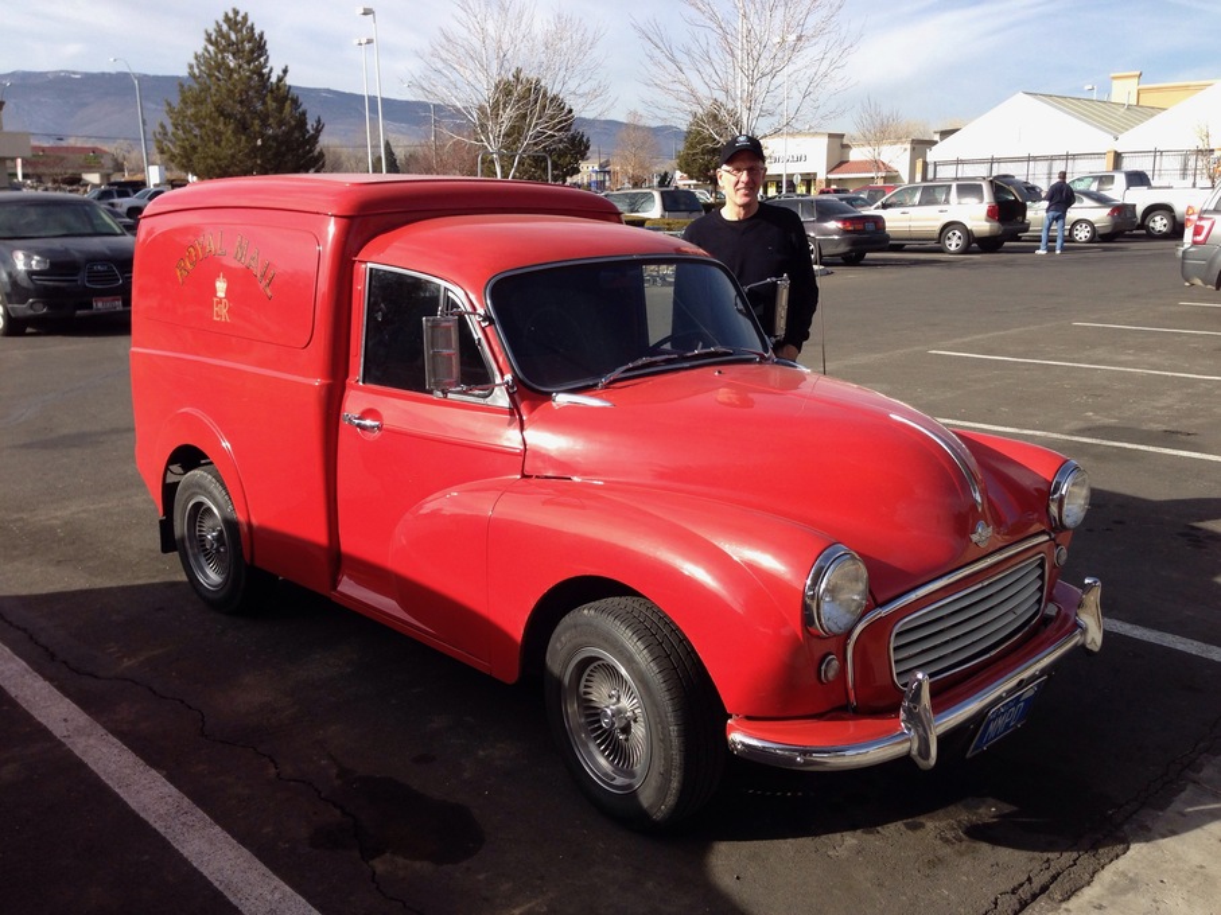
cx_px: 610
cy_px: 458
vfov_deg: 42.9
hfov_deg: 55.4
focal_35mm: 33
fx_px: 1164
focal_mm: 4.12
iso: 64
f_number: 2.4
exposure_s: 1/1205
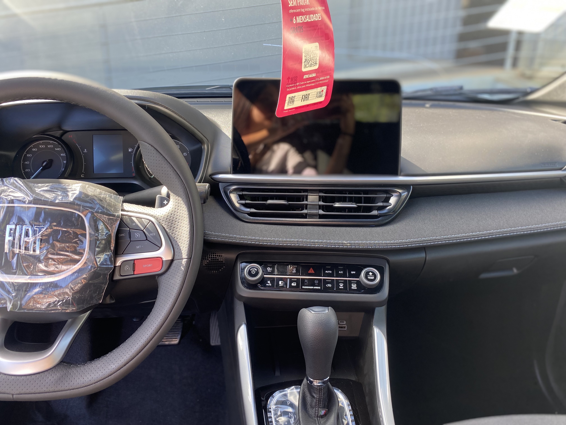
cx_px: 283
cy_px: 212
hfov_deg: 67.3
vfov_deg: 53.1
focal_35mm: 26
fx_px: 425
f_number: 1.8
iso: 64
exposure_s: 1/122
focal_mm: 4.25
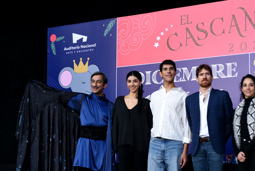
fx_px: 531
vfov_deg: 18.2
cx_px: 169
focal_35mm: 75
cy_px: 113
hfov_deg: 26.8
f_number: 3.5
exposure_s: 1/320
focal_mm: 48
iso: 400
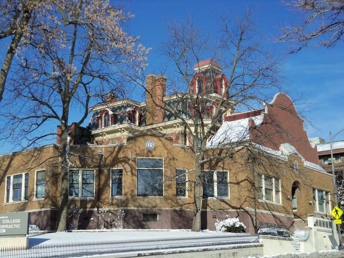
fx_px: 616
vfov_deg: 23.7
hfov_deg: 31.2
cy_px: 129
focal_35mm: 62
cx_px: 172
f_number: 4.8
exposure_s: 1/500
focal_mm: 10.9
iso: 64
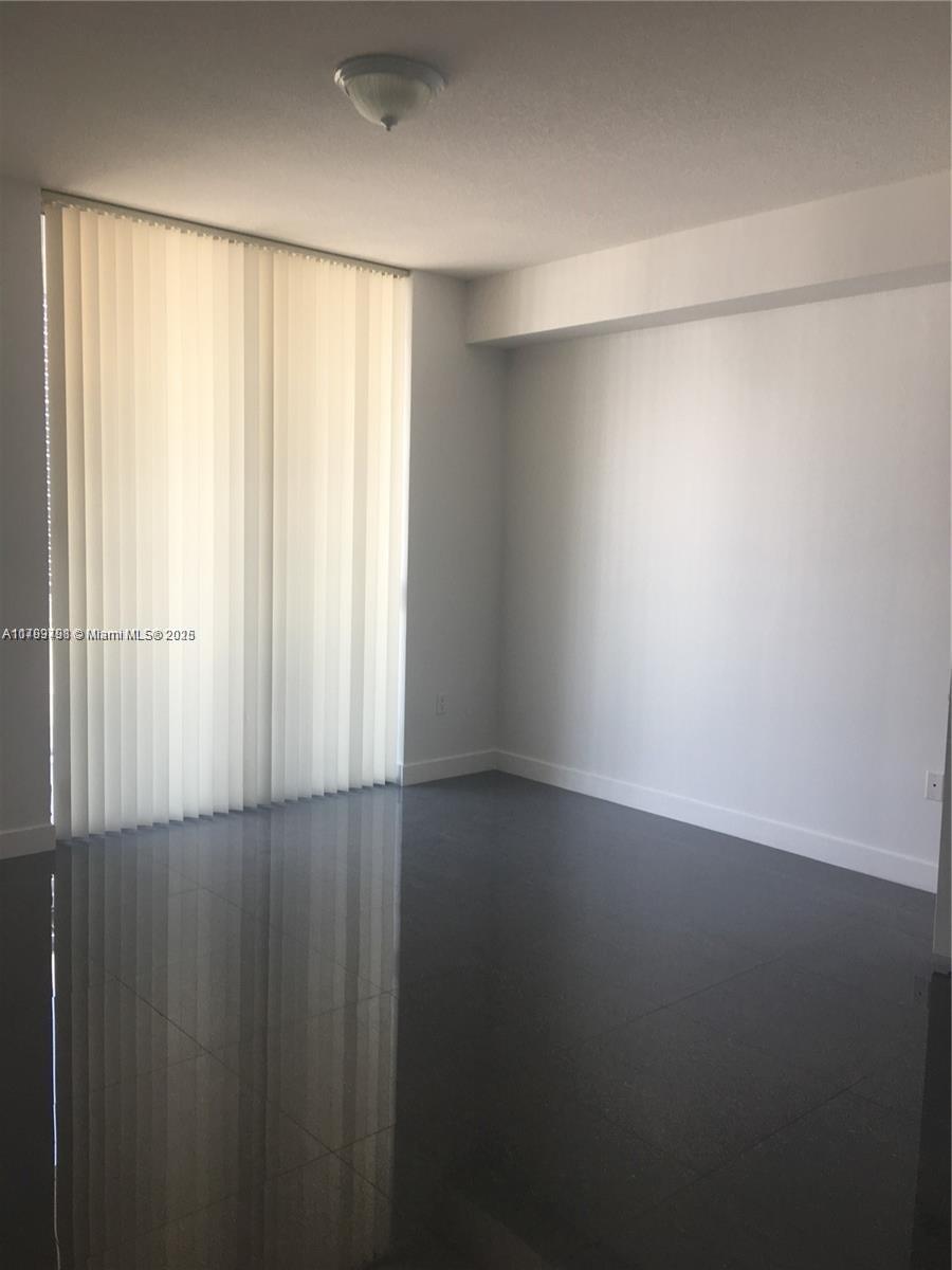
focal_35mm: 29
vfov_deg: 61.7
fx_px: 1063
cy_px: 635
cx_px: 476
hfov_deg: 48.2
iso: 25
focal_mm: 4.15
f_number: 2.2
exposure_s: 1/60
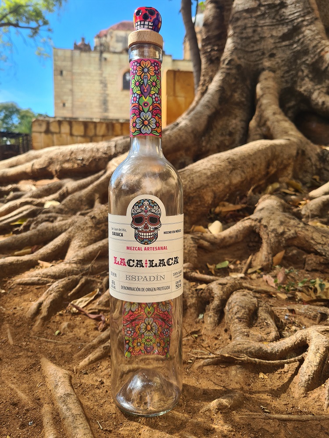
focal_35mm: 26
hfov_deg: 53.1
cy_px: 219
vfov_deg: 67.3
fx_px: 329
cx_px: 164
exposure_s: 1/828
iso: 50
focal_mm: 5.4
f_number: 1.8
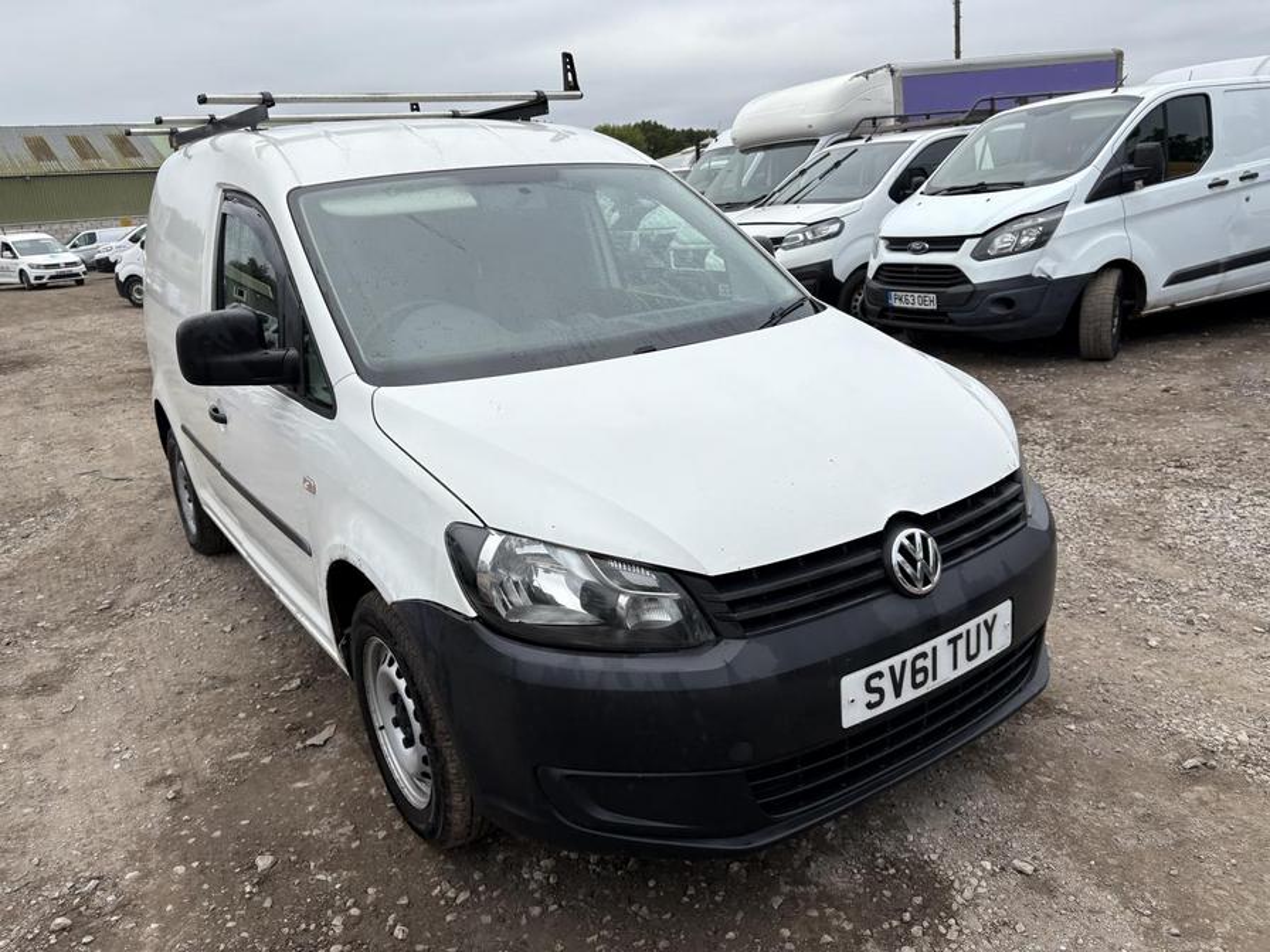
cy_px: 476
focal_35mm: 26
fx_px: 954
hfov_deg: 67.3
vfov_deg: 53.1
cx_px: 635
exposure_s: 1/1239
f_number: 1.6
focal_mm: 5.96
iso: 50
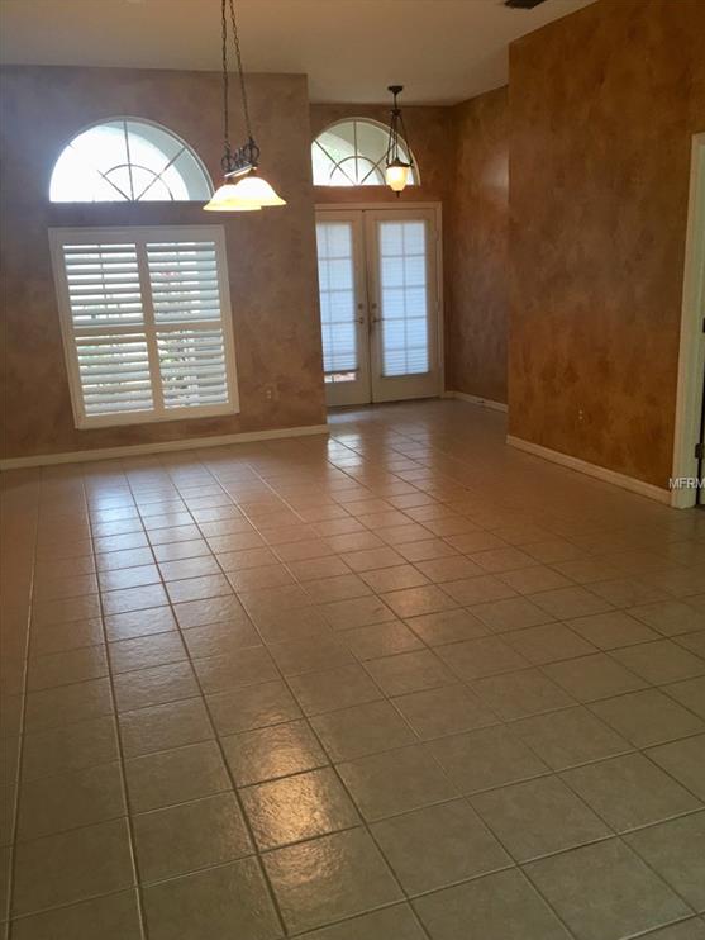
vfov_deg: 59.9
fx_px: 814
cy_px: 484
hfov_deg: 46.8
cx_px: 362
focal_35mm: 30
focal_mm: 4.15
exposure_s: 1/15
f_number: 2.2
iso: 40
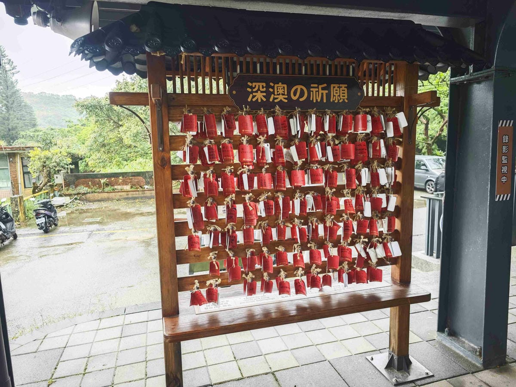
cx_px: 258
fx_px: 343
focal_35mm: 23
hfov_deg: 73.9
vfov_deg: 58.9
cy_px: 194
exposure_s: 1/60.1
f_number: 2
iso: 400
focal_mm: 8.72
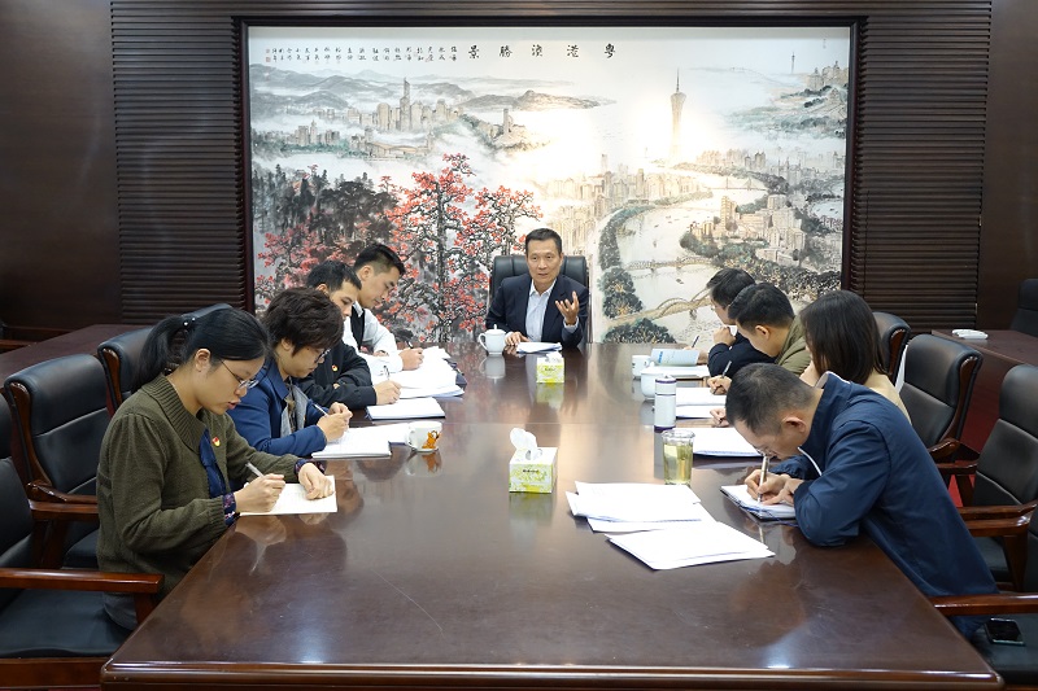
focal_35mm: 41
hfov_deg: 47.4
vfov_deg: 32.6
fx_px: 1182
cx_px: 519
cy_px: 346
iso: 500
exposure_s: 1/50
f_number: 2.8
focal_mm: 15.13
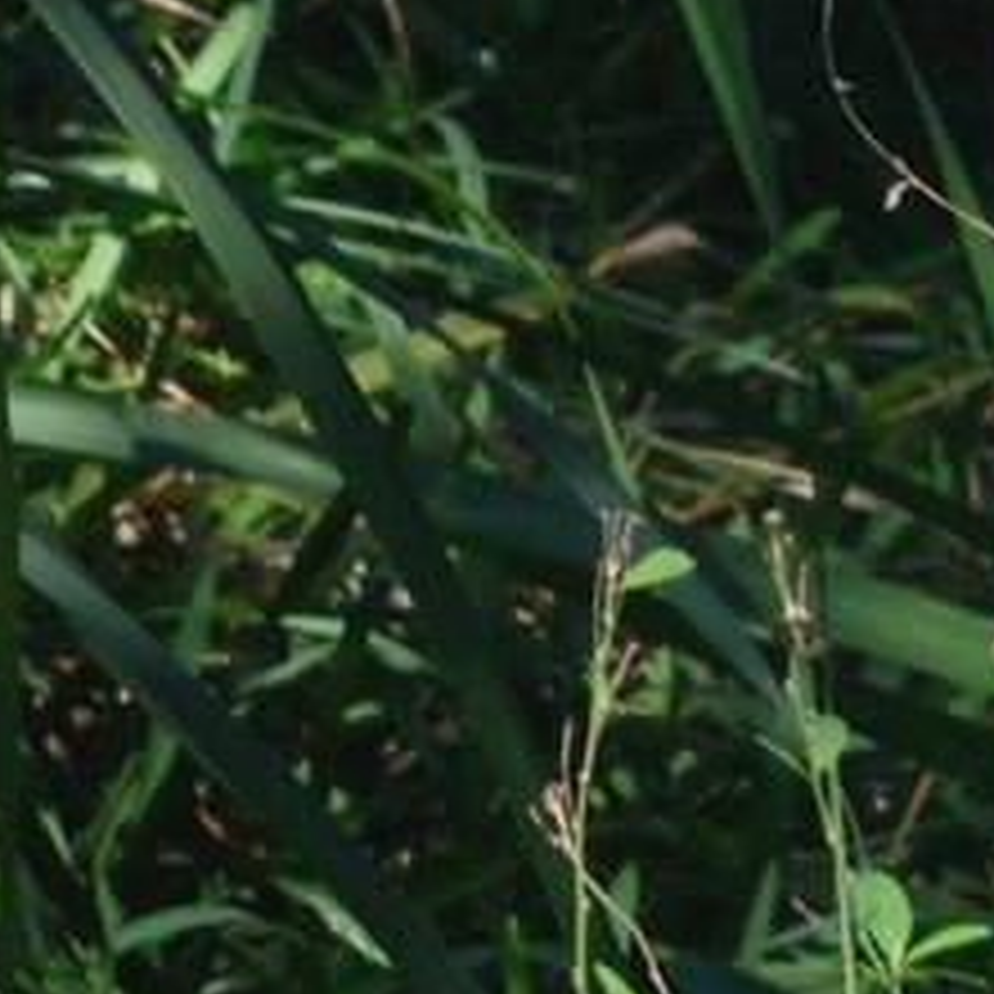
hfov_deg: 1.3
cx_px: 2098
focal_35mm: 1387
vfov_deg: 1.3
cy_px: 391
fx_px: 45060
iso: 400
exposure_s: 1/160
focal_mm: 150
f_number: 10
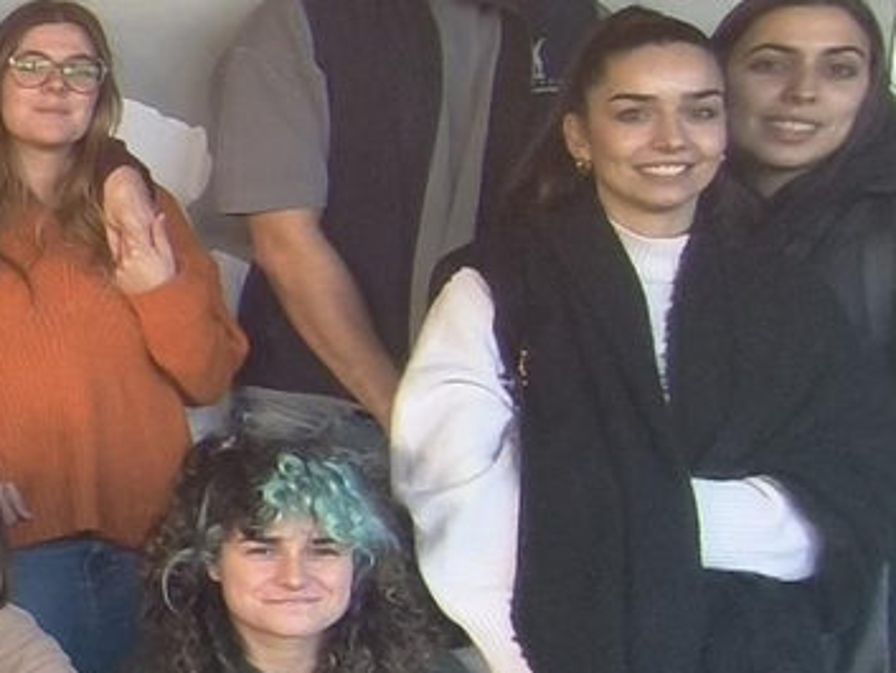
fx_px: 1761
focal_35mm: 68
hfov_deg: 18.0
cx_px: -952
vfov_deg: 21.6
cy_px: 429
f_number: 2.2
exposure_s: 1/50
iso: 64
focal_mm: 1.65
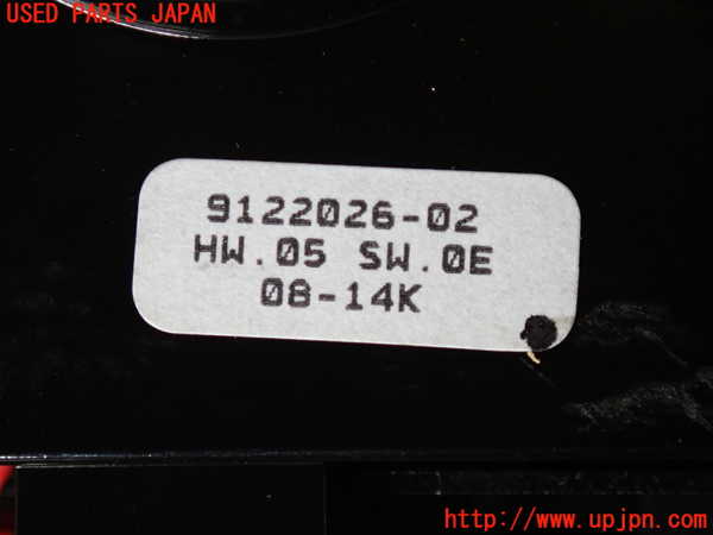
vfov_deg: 14.8
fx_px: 2060
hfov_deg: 19.6
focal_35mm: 100
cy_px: 268
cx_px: 356
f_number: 4.9
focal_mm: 18
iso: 400
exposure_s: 1/100
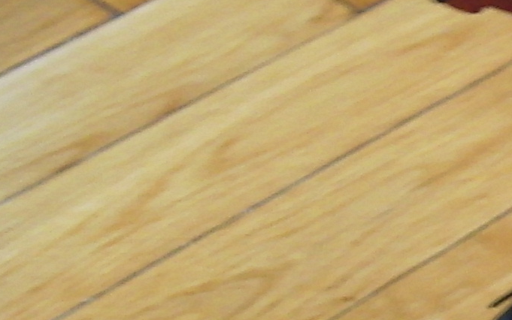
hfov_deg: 13.0
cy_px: 136
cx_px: 761
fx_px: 2135
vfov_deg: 8.6
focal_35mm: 153
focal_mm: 5.99
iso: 50
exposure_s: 1/2
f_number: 2.8
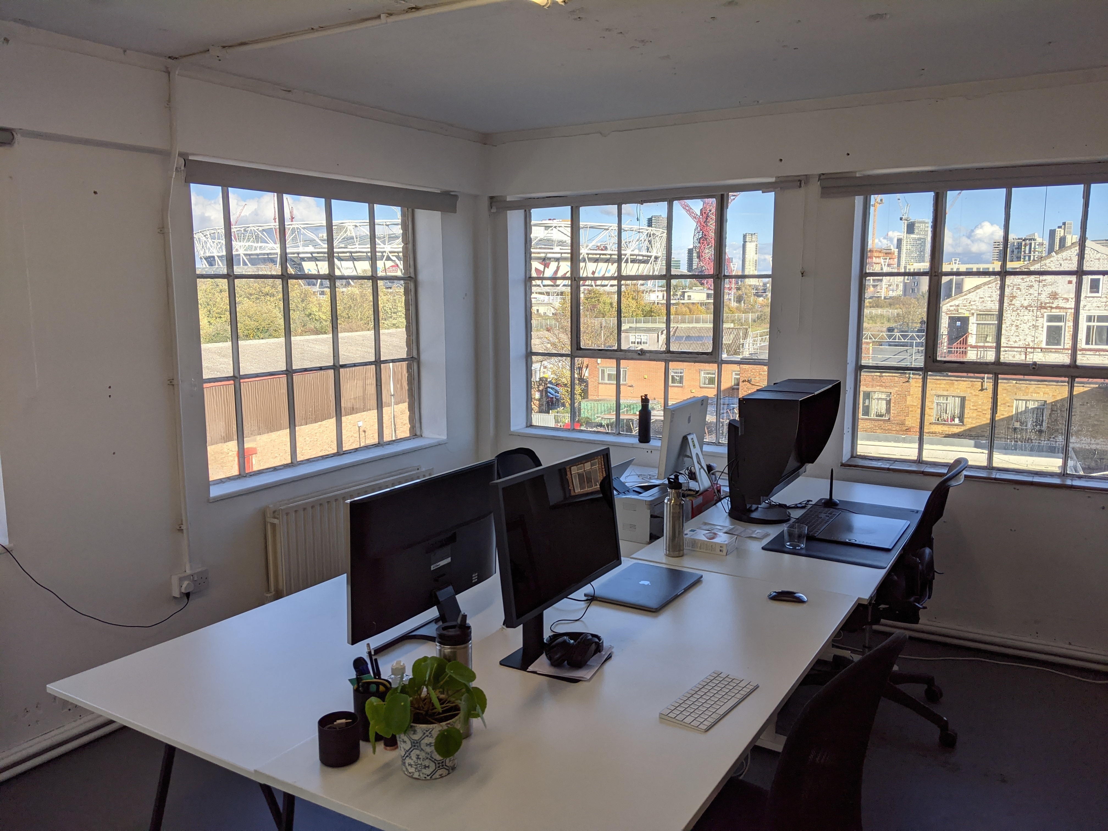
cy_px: 416
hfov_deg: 65.3
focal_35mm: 27
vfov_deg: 51.4
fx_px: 864
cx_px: 554
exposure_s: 1/2132
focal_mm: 4.44
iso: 56
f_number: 1.8
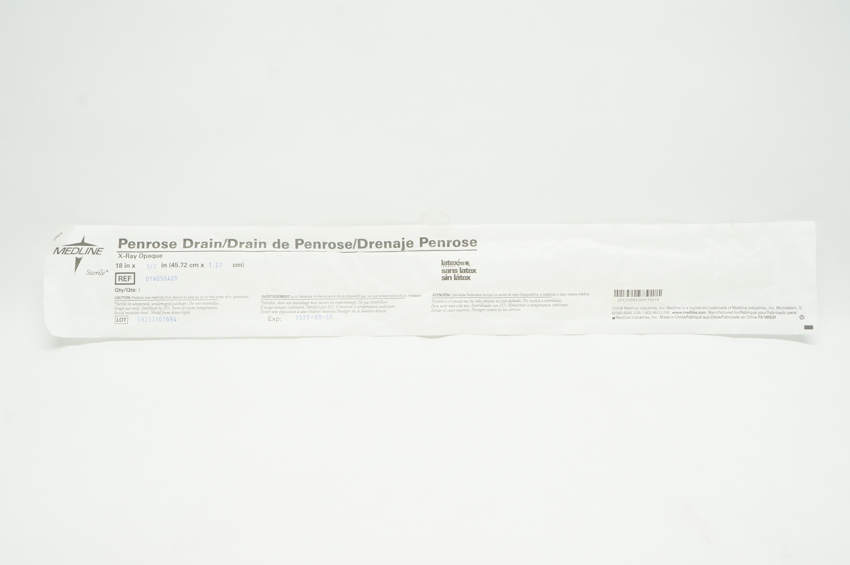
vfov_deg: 35.4
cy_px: 282
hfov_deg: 51.3
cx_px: 425
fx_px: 884
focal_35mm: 38
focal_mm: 25
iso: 400
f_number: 11
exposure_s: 1/15
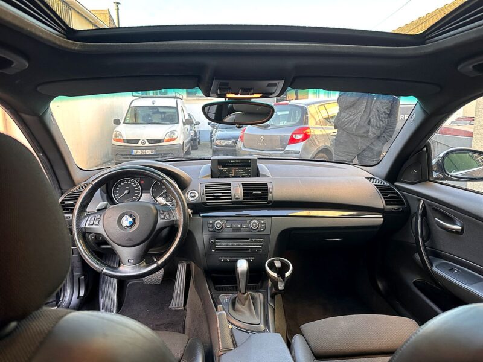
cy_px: 181
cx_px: 242
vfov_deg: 56.8
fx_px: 335
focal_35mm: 24
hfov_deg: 71.6
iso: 200
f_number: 1.78
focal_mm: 6.86
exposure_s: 1/121
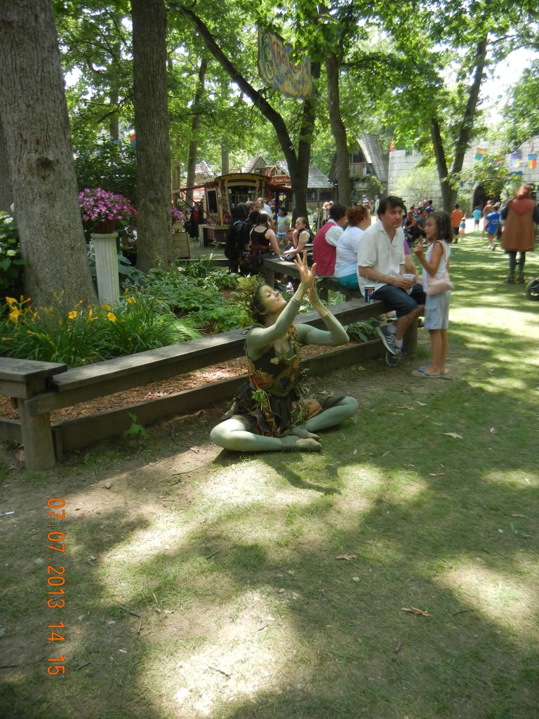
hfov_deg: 46.8
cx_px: 270
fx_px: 623
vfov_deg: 60.0
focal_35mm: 30
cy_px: 360
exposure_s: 1/182
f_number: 3.5
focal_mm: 5.4
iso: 160
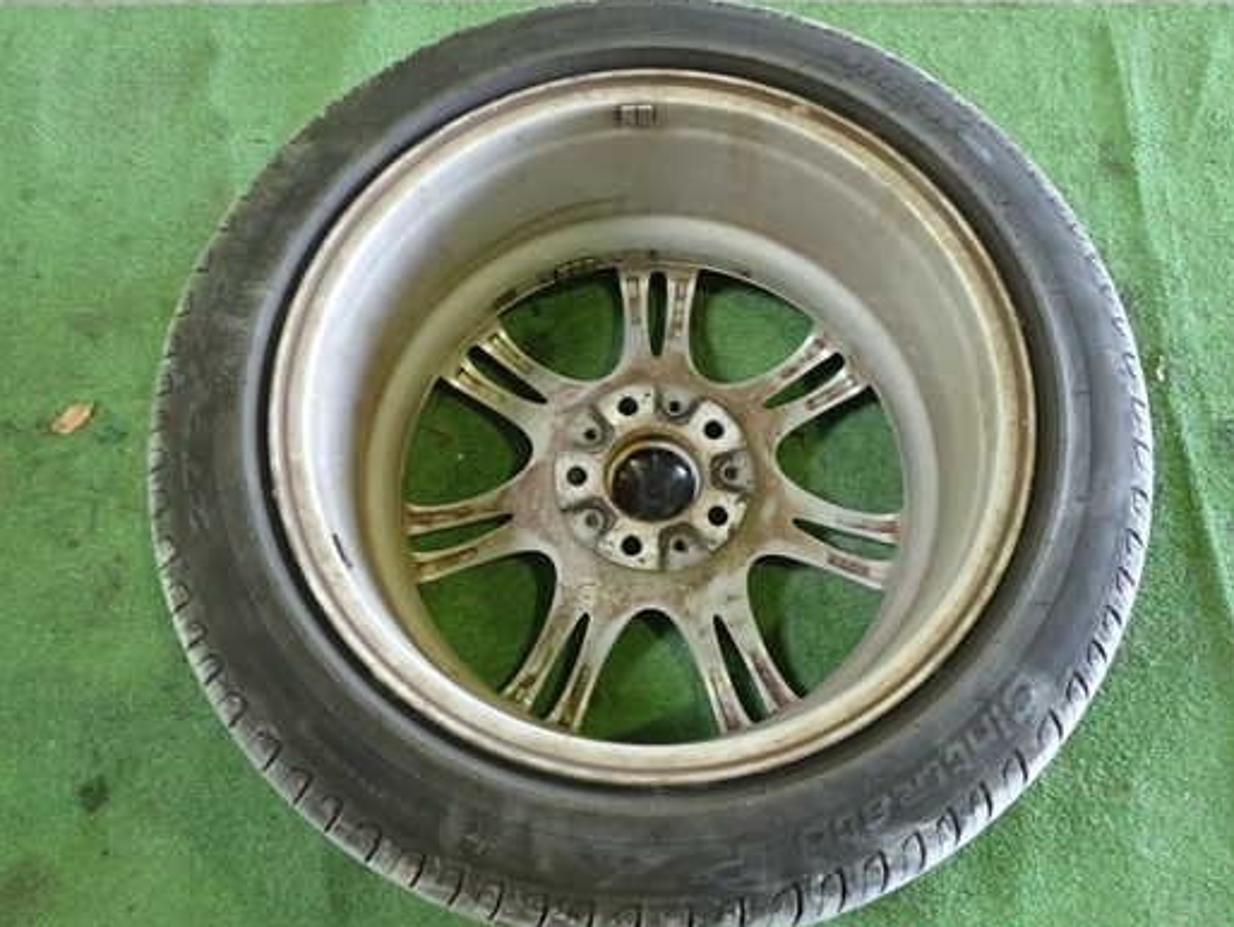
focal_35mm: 35
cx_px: 679
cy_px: 454
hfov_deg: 52.5
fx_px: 1248
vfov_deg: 40.7
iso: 500
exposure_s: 1/30
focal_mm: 5.4
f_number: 2.3
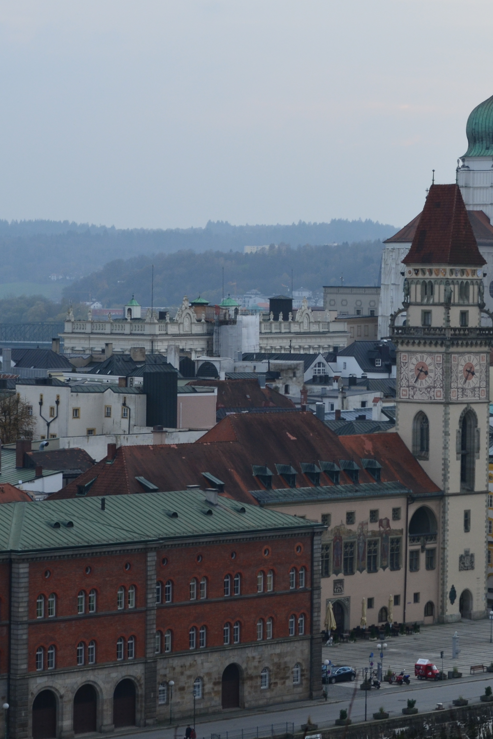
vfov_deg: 15.3
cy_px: 343
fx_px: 2748
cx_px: 522
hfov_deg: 10.2
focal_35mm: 134
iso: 400
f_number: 10
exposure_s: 1/60
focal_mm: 55
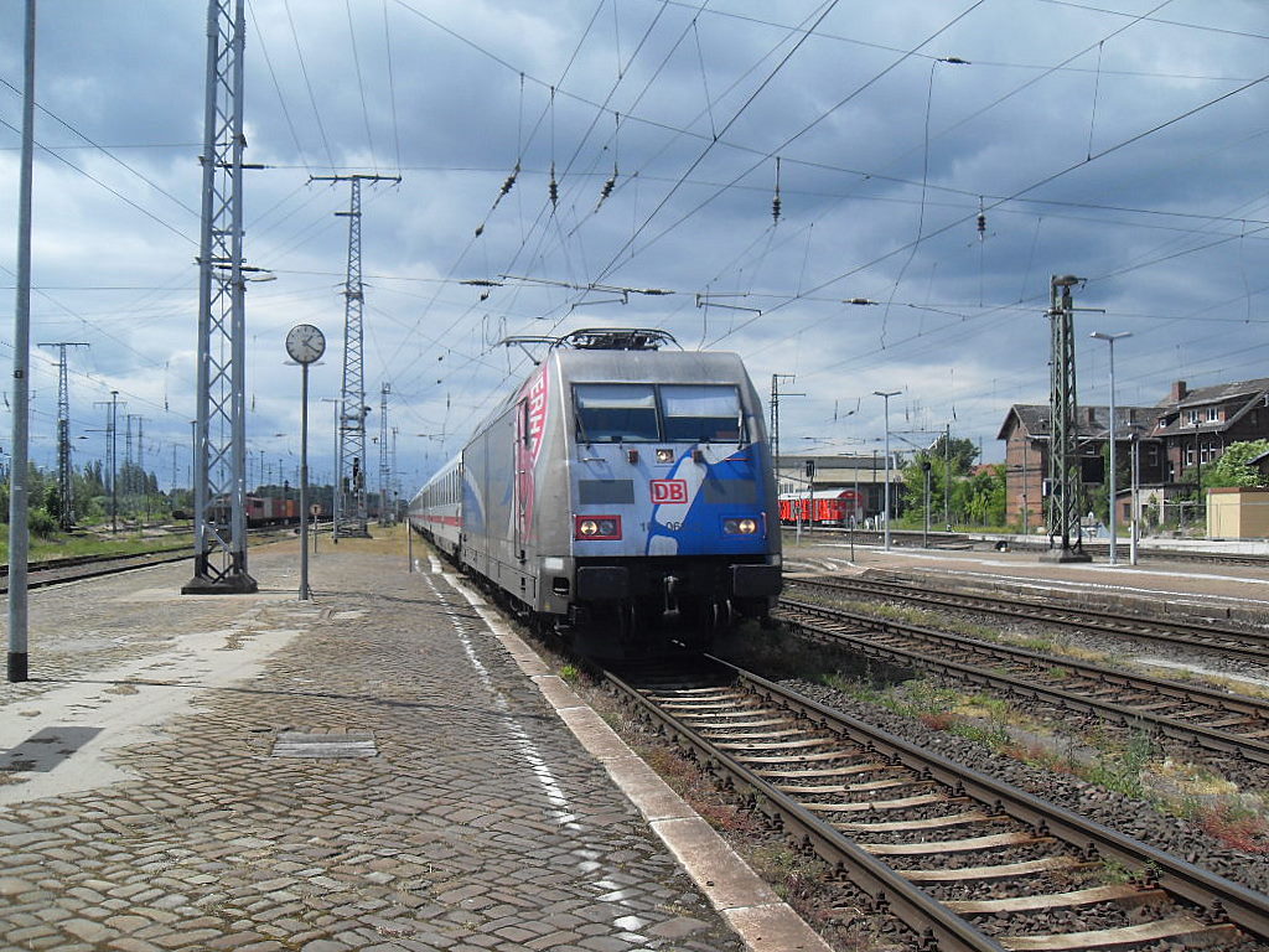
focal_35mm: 34
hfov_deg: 54.0
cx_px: 634
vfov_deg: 41.8
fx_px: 1246
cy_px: 476
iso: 80
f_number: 7
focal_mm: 6.3
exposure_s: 1/250
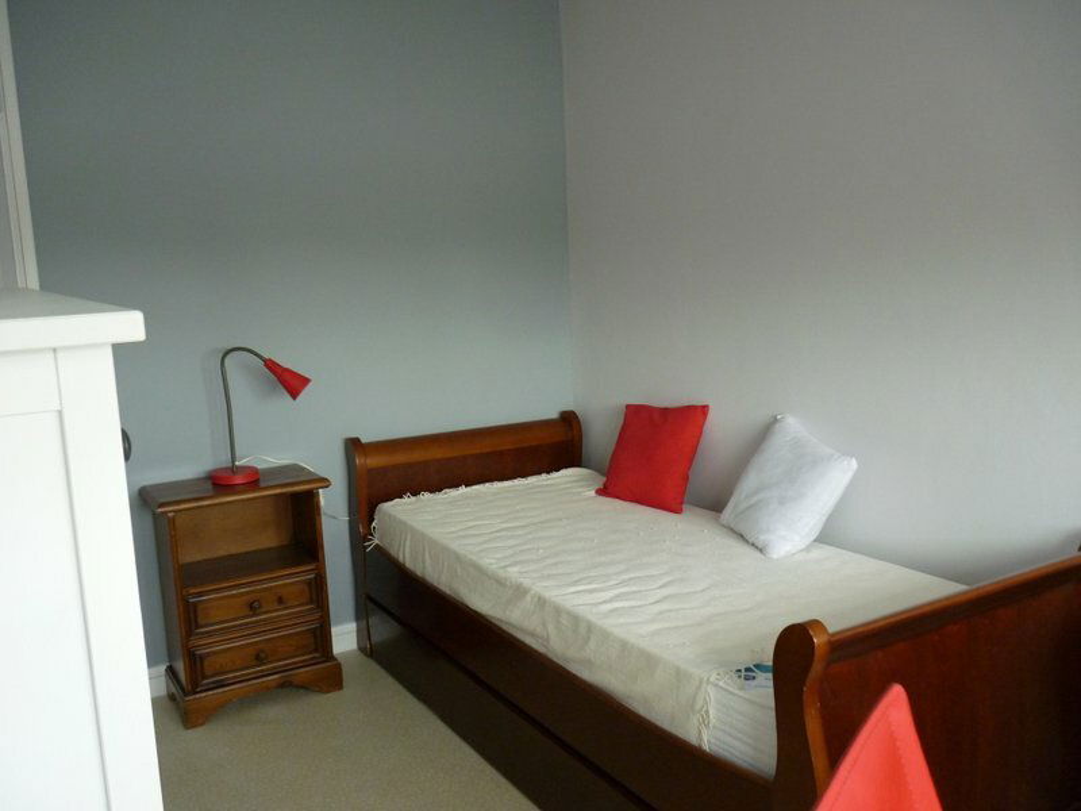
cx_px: 540
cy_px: 406
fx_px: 968
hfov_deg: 58.4
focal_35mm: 31
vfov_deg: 45.4
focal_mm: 5.5
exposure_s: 1/30
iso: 320
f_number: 2.8
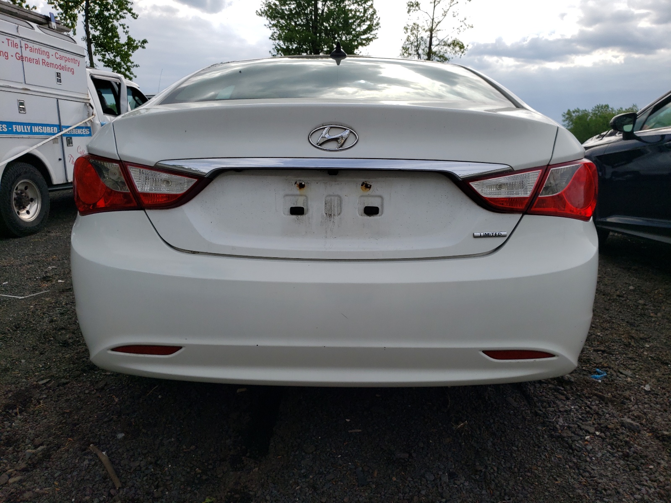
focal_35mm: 26
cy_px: 252
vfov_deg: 53.1
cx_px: 336
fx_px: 504
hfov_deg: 67.3
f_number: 1.5
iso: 50
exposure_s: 1/3333
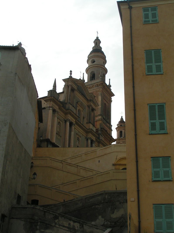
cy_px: 116
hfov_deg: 29.7
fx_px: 328
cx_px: 87
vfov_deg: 38.9
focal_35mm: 49
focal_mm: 7.6
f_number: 5.6
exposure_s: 1/250
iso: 50
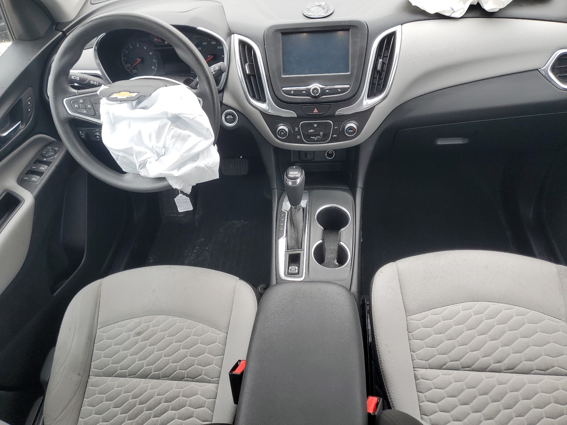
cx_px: 284
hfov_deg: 67.3
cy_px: 212
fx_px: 426
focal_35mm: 26
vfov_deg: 53.1
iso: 52
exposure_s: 1/120
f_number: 1.5
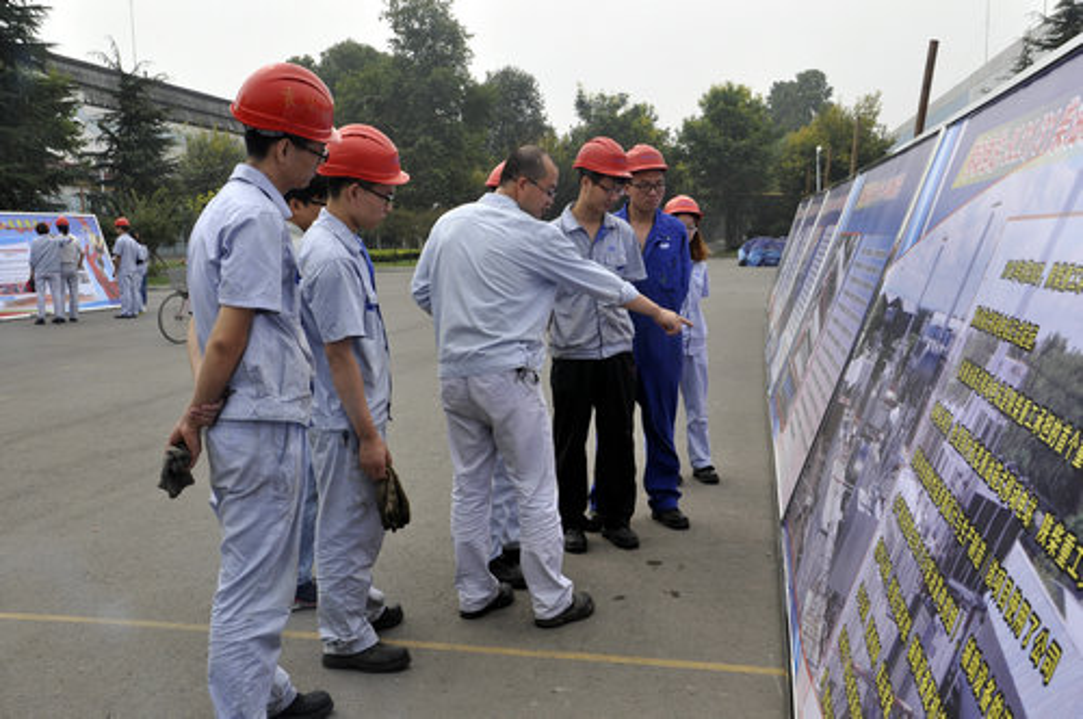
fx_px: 1172
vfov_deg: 34.1
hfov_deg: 49.6
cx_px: 542
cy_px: 360
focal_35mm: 39
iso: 200
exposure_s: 1/320
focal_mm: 26
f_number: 9
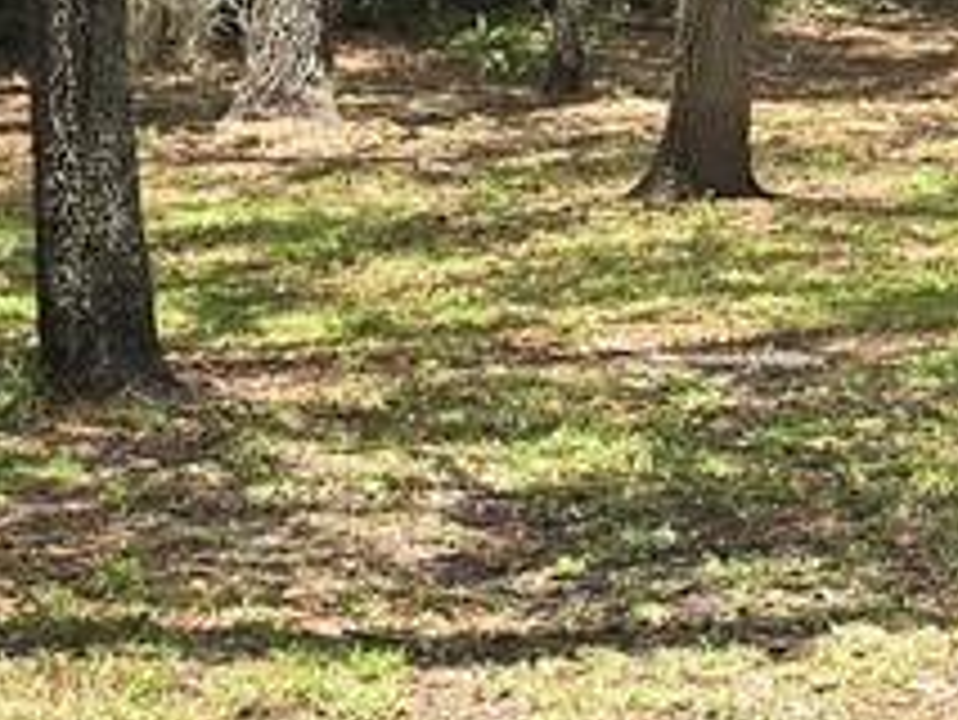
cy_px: -428
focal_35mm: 173
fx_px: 4790
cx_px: 1277
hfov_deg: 11.1
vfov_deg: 8.4
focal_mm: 6.3
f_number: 1.7
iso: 12
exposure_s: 1/202
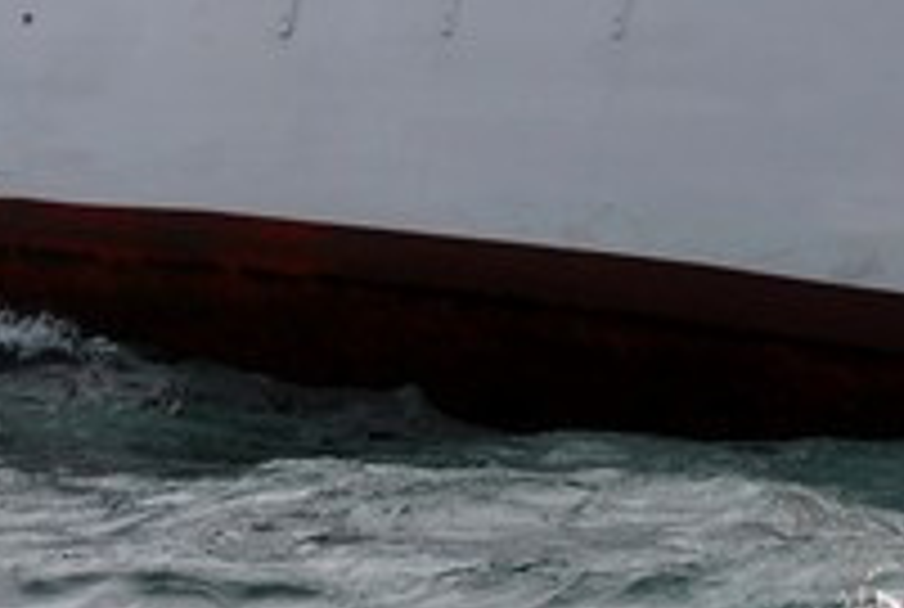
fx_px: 11778
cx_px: 616
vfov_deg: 2.9
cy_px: -536
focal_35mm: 468
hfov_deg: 4.4
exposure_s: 1/640
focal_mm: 70
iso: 100
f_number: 6.3
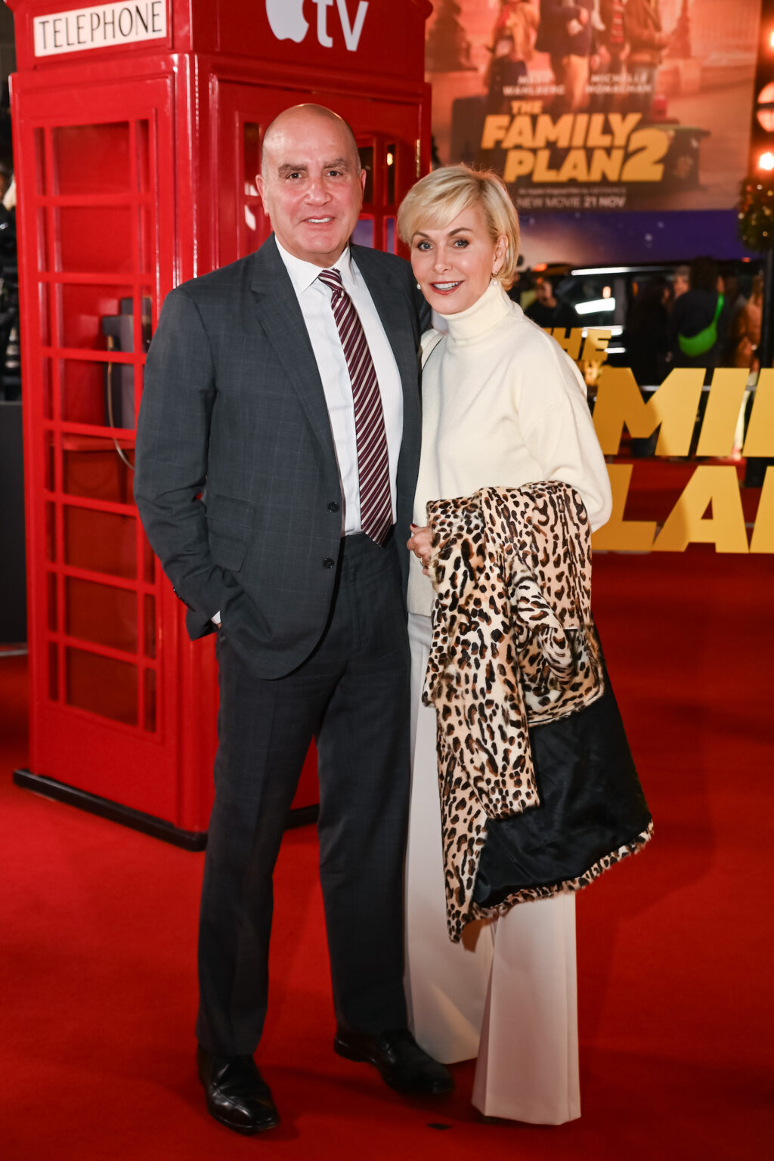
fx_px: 1677
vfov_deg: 38.2
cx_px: 387
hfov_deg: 26.0
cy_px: 580
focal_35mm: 52
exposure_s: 1/500
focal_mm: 52
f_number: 4.5
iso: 1250
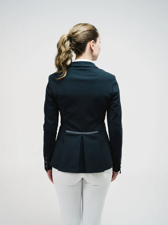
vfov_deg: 52.6
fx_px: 227
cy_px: 112
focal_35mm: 35
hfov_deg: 40.7
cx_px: 84
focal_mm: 45
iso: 400
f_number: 5.6
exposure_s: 1/60
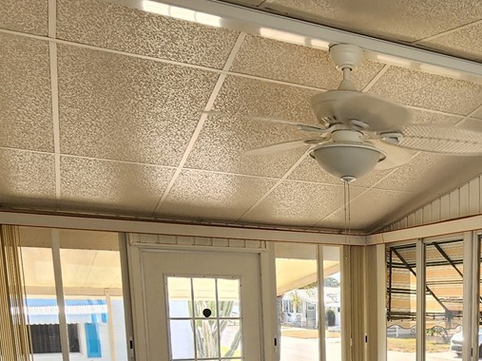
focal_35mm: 41
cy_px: 421
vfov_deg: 30.4
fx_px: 571
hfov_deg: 41.9
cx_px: 439
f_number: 2.2
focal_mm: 2.2
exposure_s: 1/120
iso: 64
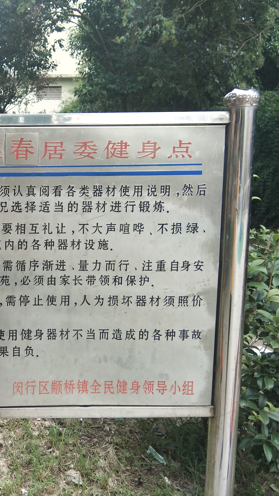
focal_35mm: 46
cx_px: -4
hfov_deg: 24.7
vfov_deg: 44.6
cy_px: 245
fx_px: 605
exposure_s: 1/192
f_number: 2.2
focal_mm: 3.69
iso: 50
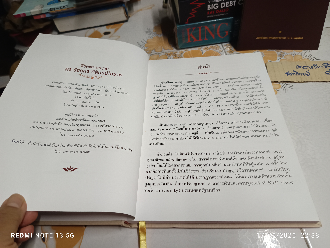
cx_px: 165
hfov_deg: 71.6
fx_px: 229
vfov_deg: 56.8
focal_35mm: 24
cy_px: 124
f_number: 1.7
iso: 1174
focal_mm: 5.31
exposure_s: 1/50
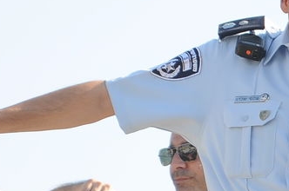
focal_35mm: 475
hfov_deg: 4.3
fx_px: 3807
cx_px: 554
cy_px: 175
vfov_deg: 2.9
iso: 200
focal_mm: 75
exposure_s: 1/200
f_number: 7.1
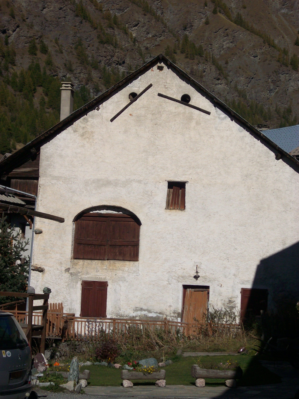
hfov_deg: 16.1
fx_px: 1060
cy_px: 200
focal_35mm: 92
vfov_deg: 21.3
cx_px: 150
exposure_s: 1/537
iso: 80
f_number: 9.5
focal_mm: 15.3
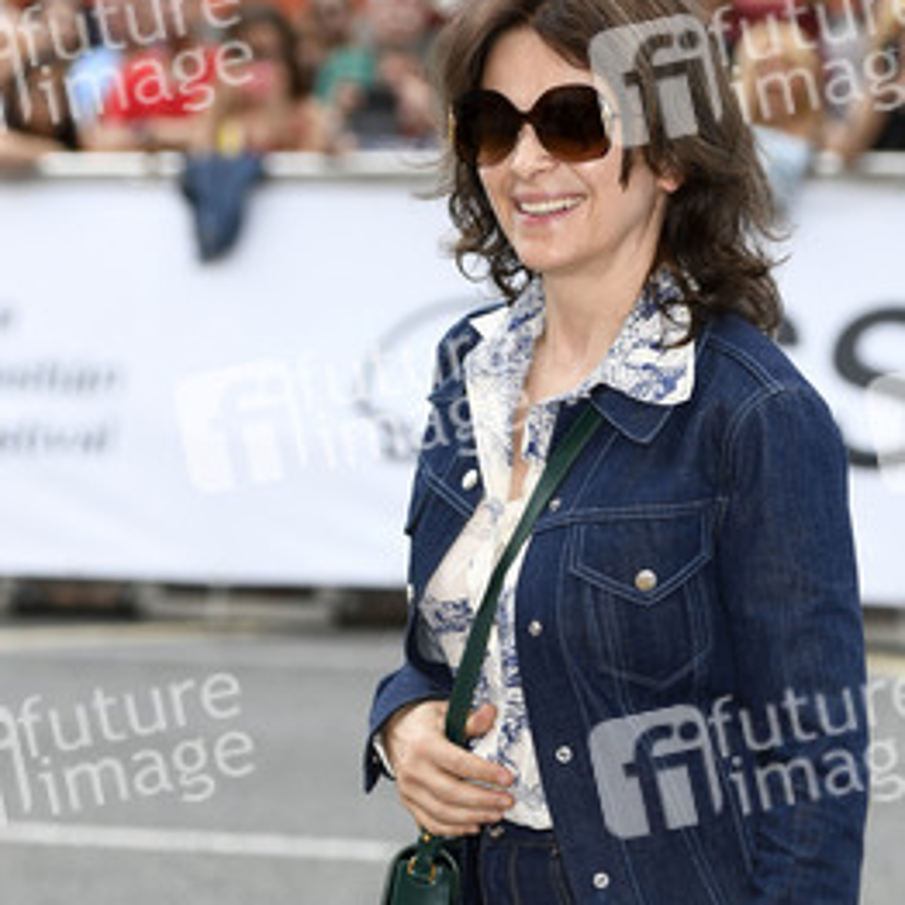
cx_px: 452
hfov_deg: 13.7
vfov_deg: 13.7
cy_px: 584
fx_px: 3756
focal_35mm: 127
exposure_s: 1/640
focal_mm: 98
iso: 640
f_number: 4
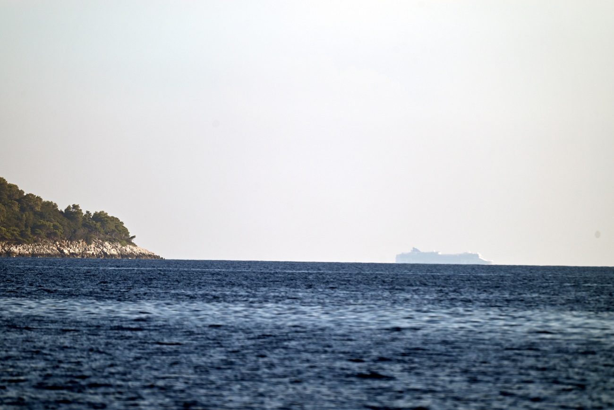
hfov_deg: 6.9
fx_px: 5117
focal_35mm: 300
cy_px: 205
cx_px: 307
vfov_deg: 4.6
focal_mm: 300
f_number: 5.6
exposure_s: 1/1000
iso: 160
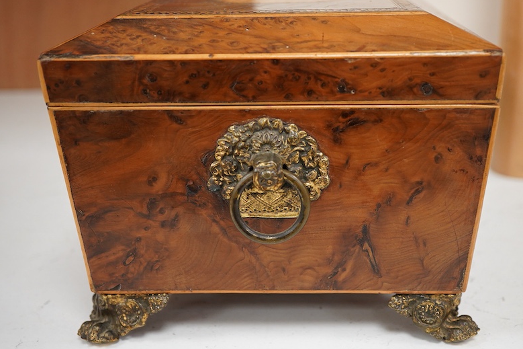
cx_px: 277
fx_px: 755
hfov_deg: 38.2
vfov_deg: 26.0
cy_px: 182
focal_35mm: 52
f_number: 6.3
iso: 1250
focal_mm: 30
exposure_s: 1/125
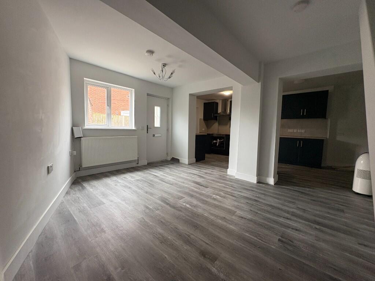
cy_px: 140
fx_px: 152
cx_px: 188
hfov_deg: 102.1
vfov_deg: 85.7
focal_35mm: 14
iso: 200
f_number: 2.2
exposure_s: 1/73
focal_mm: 2.22
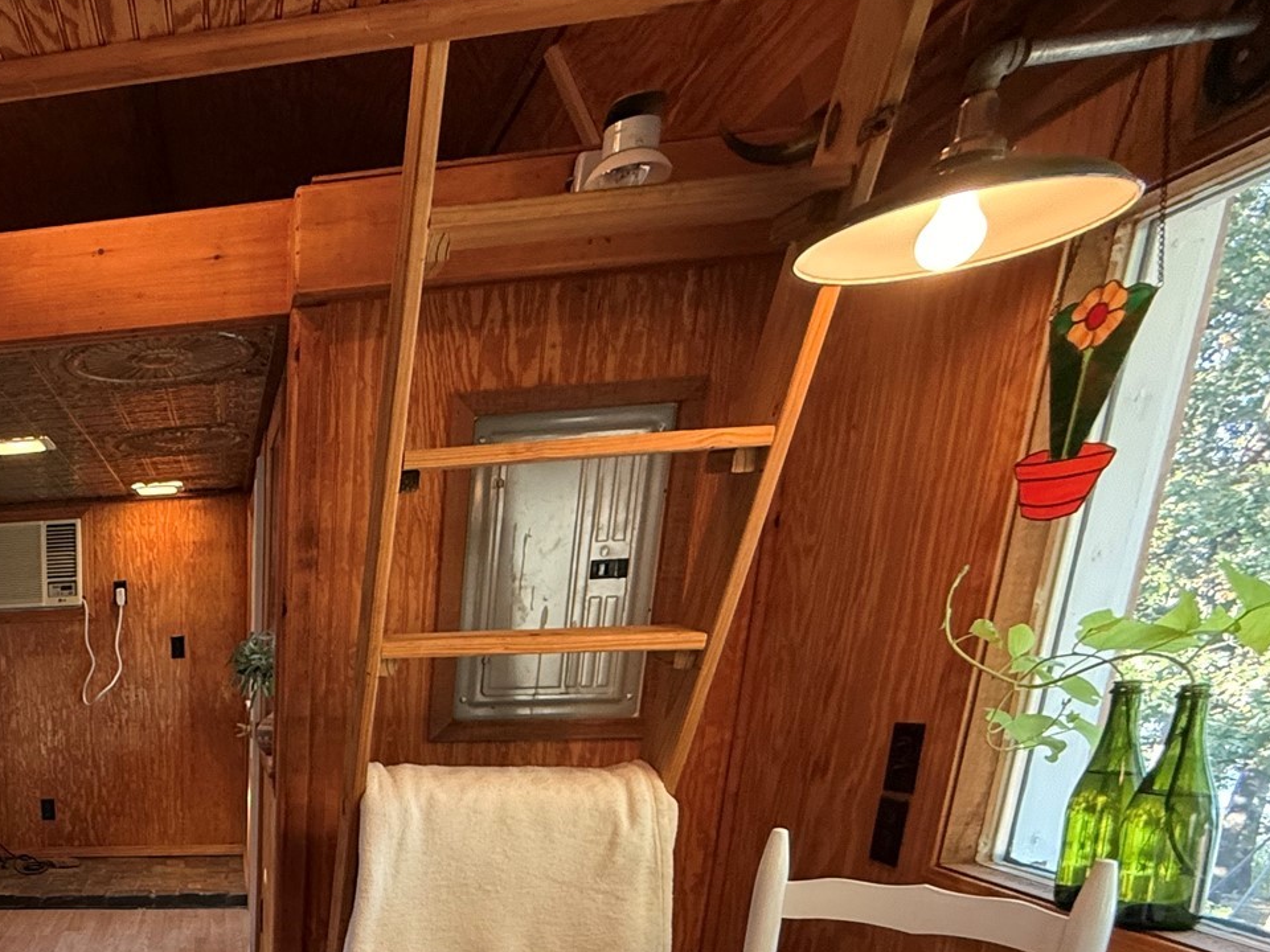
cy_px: 935
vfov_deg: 43.3
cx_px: 48
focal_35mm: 28
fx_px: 1027
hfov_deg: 52.6
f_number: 2.2
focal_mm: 2.22
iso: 250
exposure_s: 1/60
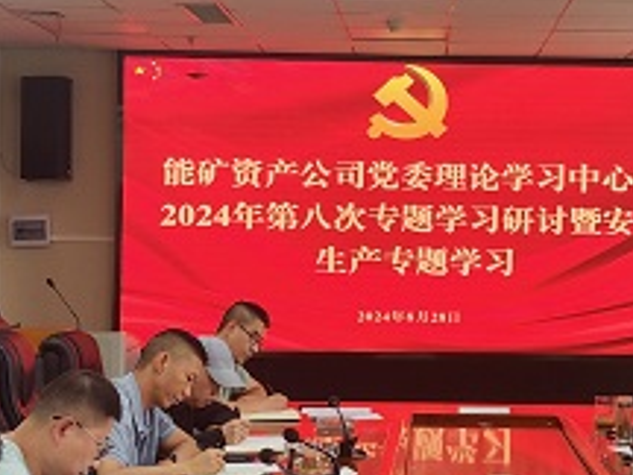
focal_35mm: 89
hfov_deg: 21.8
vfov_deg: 16.6
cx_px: 463
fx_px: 1627
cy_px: 232
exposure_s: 1/100
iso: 91
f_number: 1.88
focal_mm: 5.59
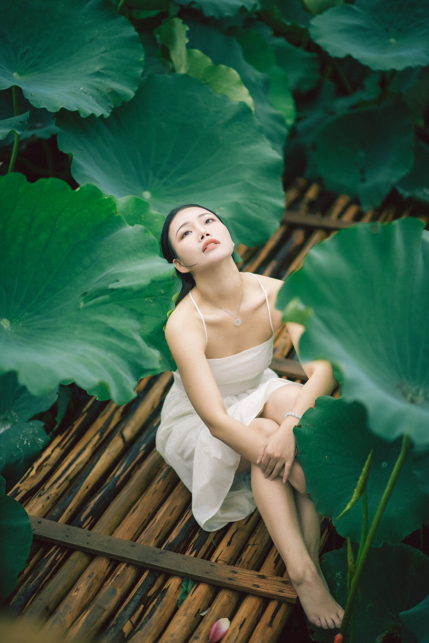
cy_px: 322
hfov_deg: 16.1
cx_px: 214
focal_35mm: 85
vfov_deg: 23.9
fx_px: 1518
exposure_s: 1/400
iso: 160
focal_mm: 85
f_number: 1.4
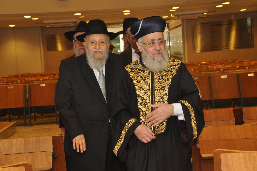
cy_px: 86
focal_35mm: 78
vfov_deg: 17.4
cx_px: 128
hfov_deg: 26.0
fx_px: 556
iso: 1250
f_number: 7.1
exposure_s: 1/60
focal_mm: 52
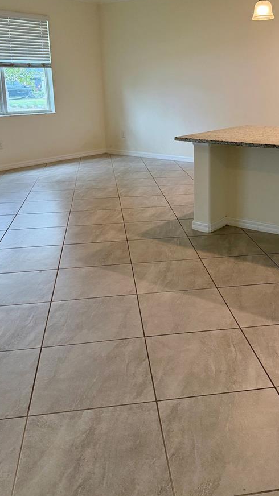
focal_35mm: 36
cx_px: 185
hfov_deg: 32.5
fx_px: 474
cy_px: 199
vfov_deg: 54.9
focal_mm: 6.76
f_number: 1.78
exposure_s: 1/120
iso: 320
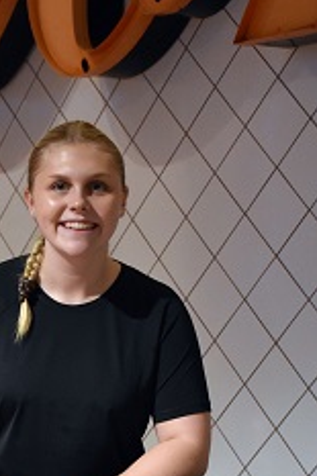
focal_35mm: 110
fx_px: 1455
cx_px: 106
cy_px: 378
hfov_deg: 12.4
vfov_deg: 18.4
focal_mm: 38
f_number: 4.2
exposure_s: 1/125
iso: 2800
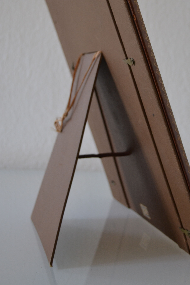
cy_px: 85
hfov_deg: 22.5
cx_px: 131
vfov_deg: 33.0
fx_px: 475
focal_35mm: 60
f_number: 4
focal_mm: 24
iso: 400
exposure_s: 1/60
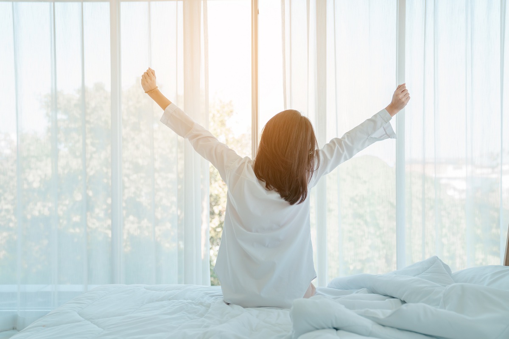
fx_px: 608
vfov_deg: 31.2
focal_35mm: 43
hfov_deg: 45.4
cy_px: 170
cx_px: 254
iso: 200
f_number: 2.8
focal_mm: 43
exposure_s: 1/160
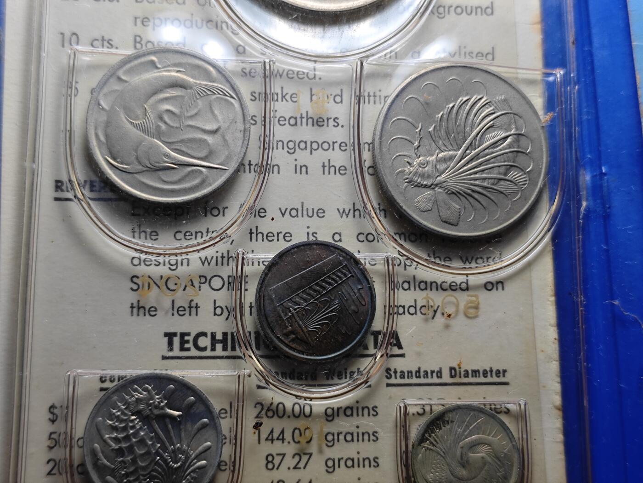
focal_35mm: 49
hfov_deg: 38.9
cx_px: 322
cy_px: 242
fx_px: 910
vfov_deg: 29.7
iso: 80
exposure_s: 1/100
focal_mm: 5.84
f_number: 1.6
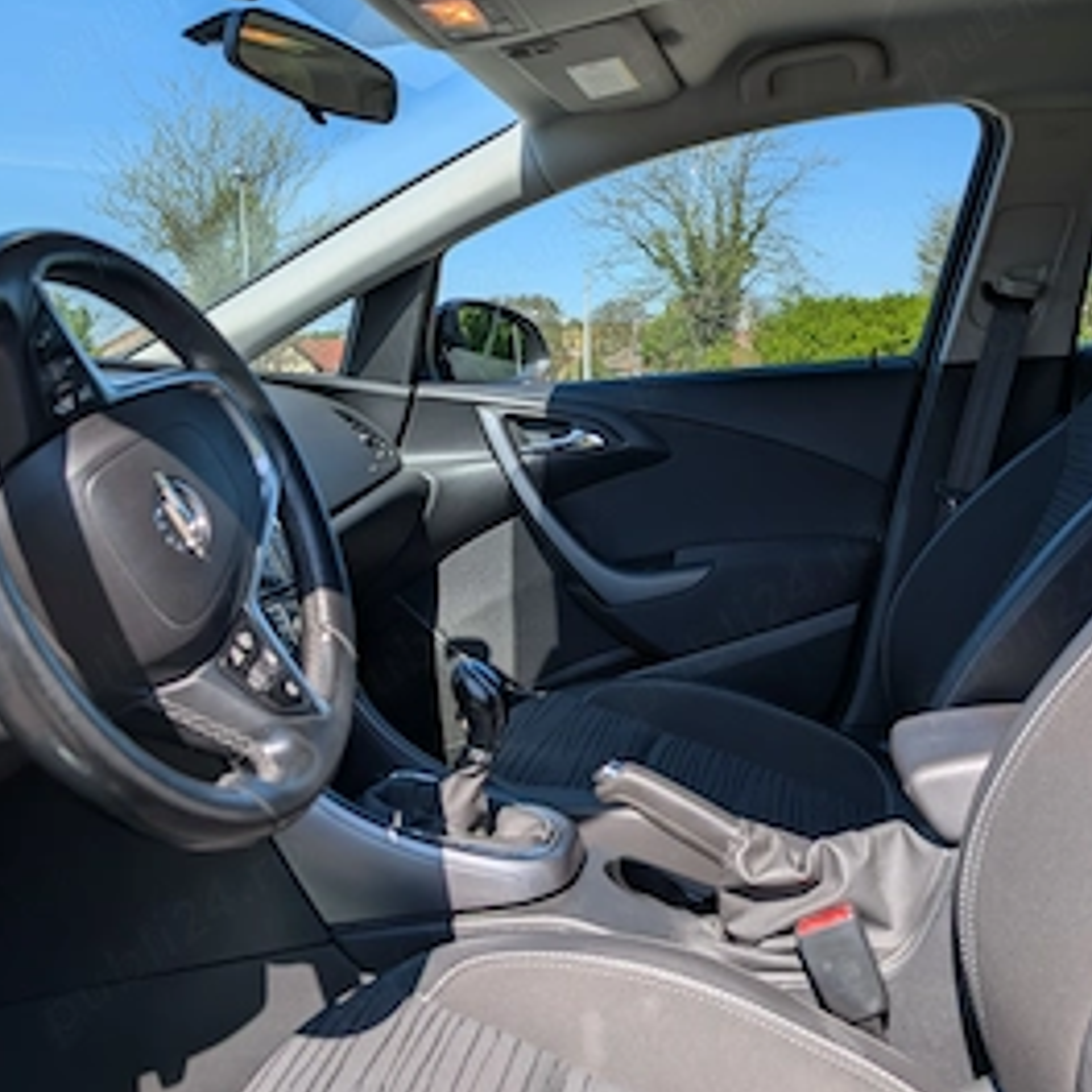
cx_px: 608
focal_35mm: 32
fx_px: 1142
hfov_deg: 51.0
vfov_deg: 50.2
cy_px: 368
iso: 21
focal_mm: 6.9
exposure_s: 1/586
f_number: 1.68
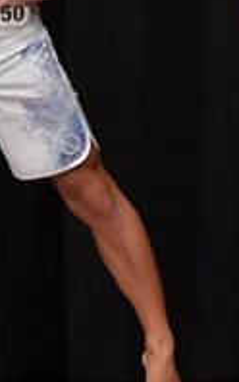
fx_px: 10594
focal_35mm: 1018
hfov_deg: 1.3
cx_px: 481
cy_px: 4
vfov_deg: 2.1
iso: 5000
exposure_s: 1/400
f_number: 5.6
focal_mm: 170
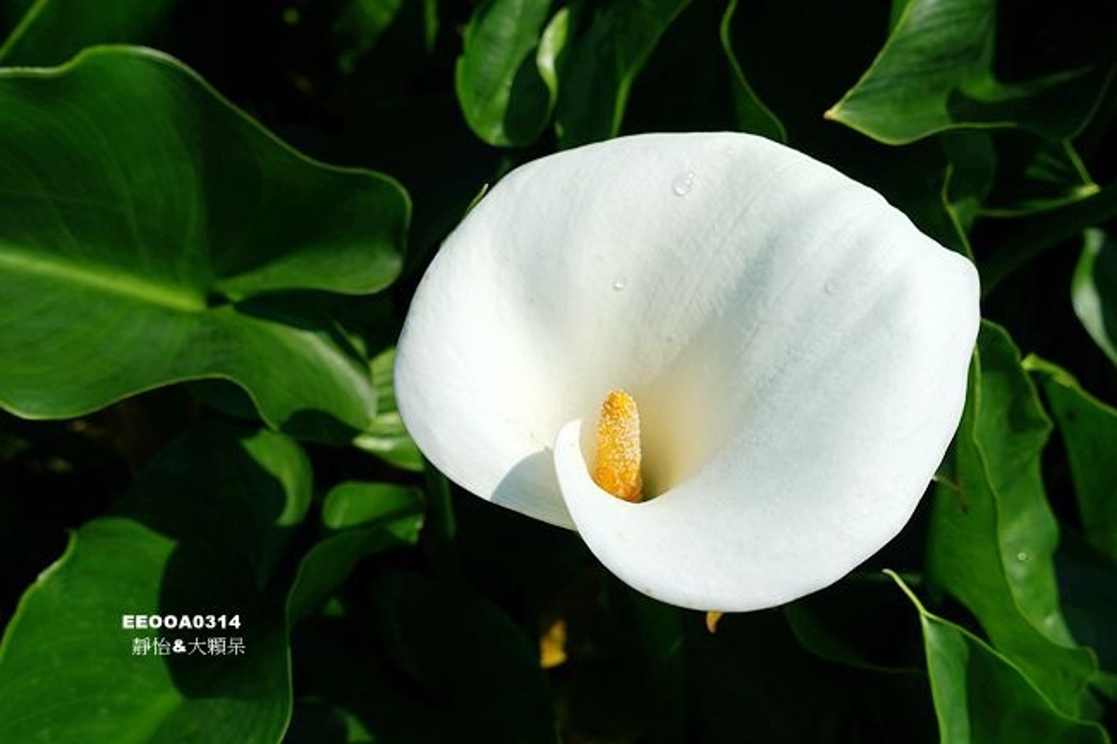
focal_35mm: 43
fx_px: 1334
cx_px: 558
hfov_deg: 45.4
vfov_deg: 31.2
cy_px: 372
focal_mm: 15.74
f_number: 4
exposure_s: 1/320
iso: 125
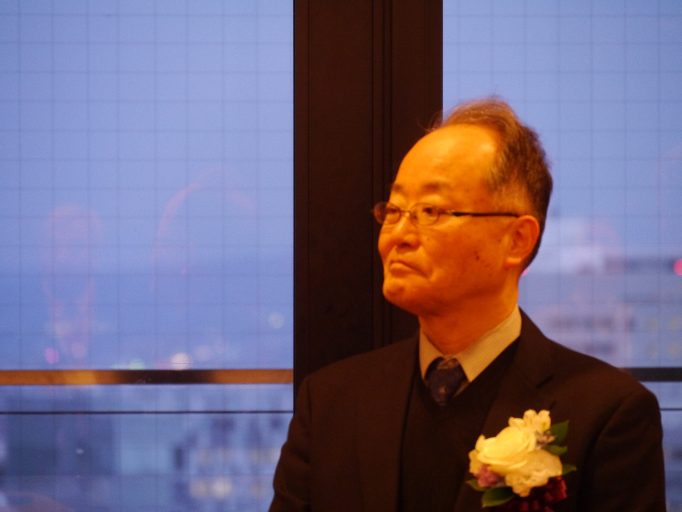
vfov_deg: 5.3
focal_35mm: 280
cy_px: 256
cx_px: 341
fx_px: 5519
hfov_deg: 7.1
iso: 1600
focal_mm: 140
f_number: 5.6
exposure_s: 1/30
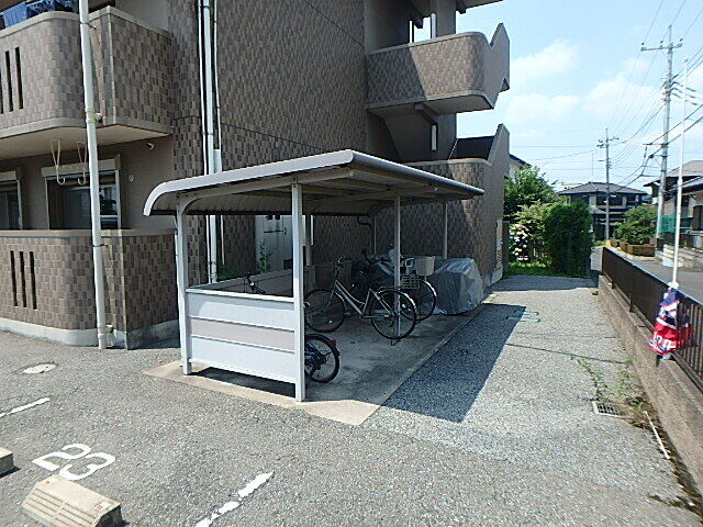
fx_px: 426
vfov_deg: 63.4
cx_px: 352
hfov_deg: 79.0
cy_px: 264
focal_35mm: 21
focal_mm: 3.7
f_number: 3.5
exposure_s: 1/1000
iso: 125
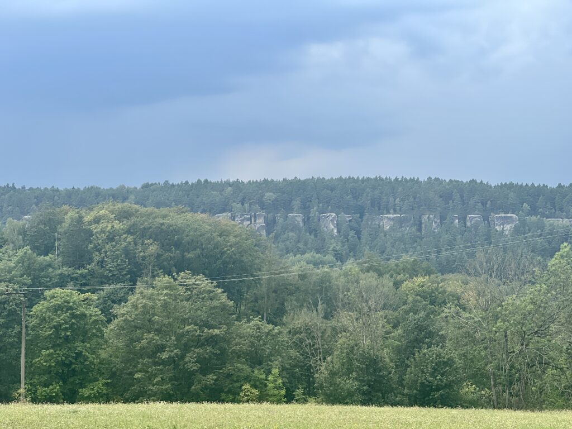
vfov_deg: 19.1
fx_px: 1272
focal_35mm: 77
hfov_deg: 25.3
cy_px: 214
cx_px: 286
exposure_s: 1/309
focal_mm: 9
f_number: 2.8
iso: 32
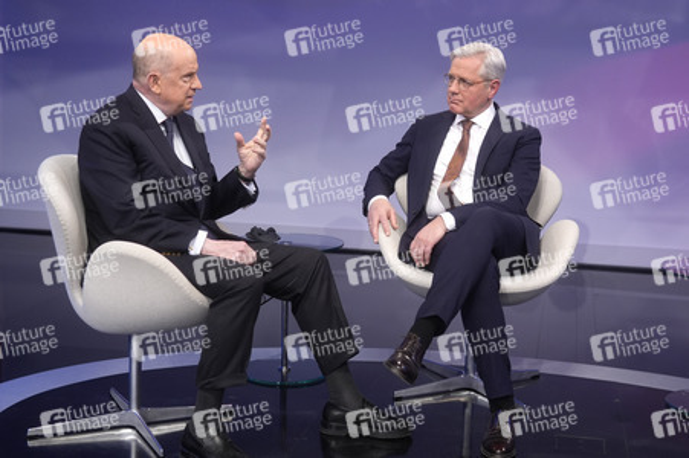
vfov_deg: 29.8
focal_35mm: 45
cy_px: 229
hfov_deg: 43.6
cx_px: 344
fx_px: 861
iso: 640
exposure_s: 1/250
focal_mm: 30
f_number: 2.2
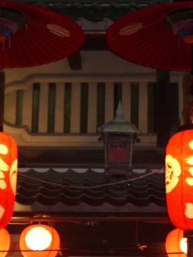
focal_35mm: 89
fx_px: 661
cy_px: 172
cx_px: 109
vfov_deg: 21.9
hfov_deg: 16.6
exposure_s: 1/4
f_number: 2.8
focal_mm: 7.9
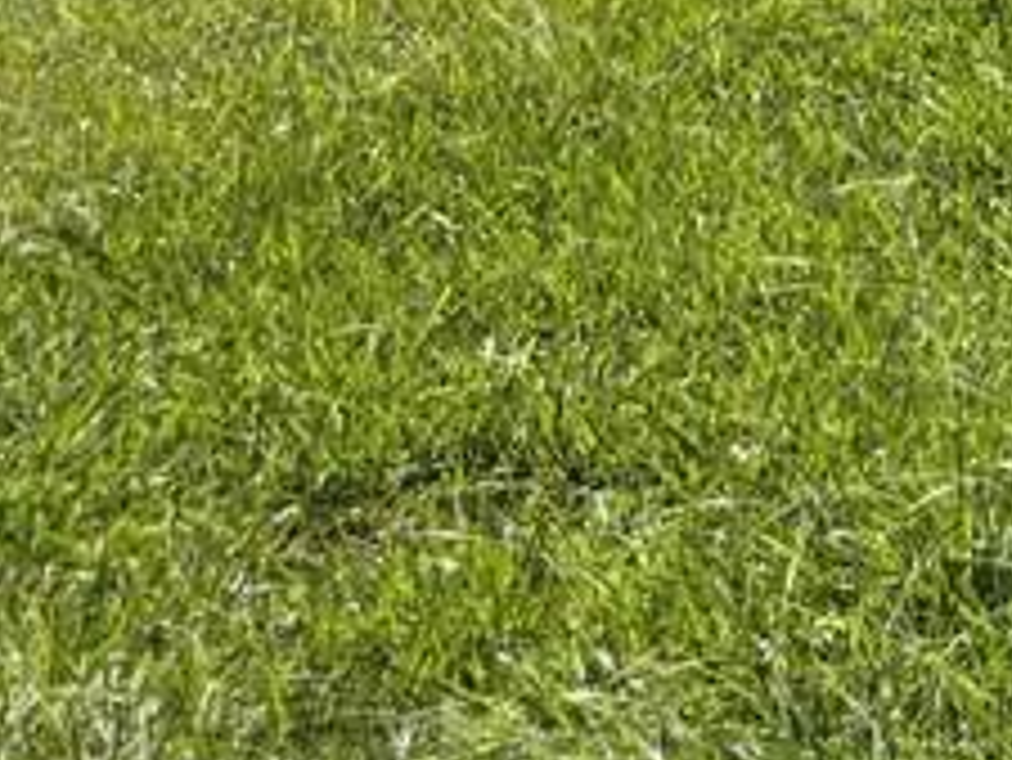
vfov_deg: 9.8
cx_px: 2699
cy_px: -1129
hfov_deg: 11.4
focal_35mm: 131
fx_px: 3832
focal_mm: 6.3
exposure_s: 1/816
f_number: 1.7
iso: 12
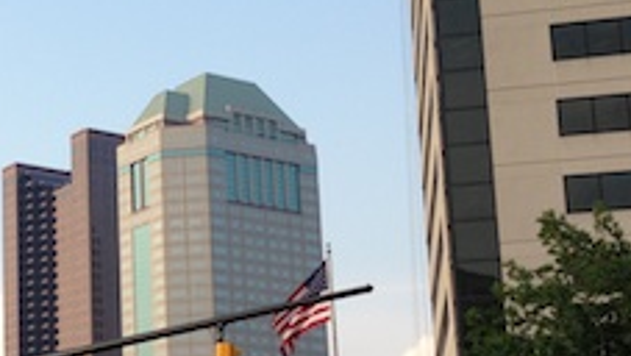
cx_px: -22
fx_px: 1590
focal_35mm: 95
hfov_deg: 21.5
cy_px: 275
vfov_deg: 12.7
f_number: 2.4
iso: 50
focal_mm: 4.13
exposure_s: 1/630
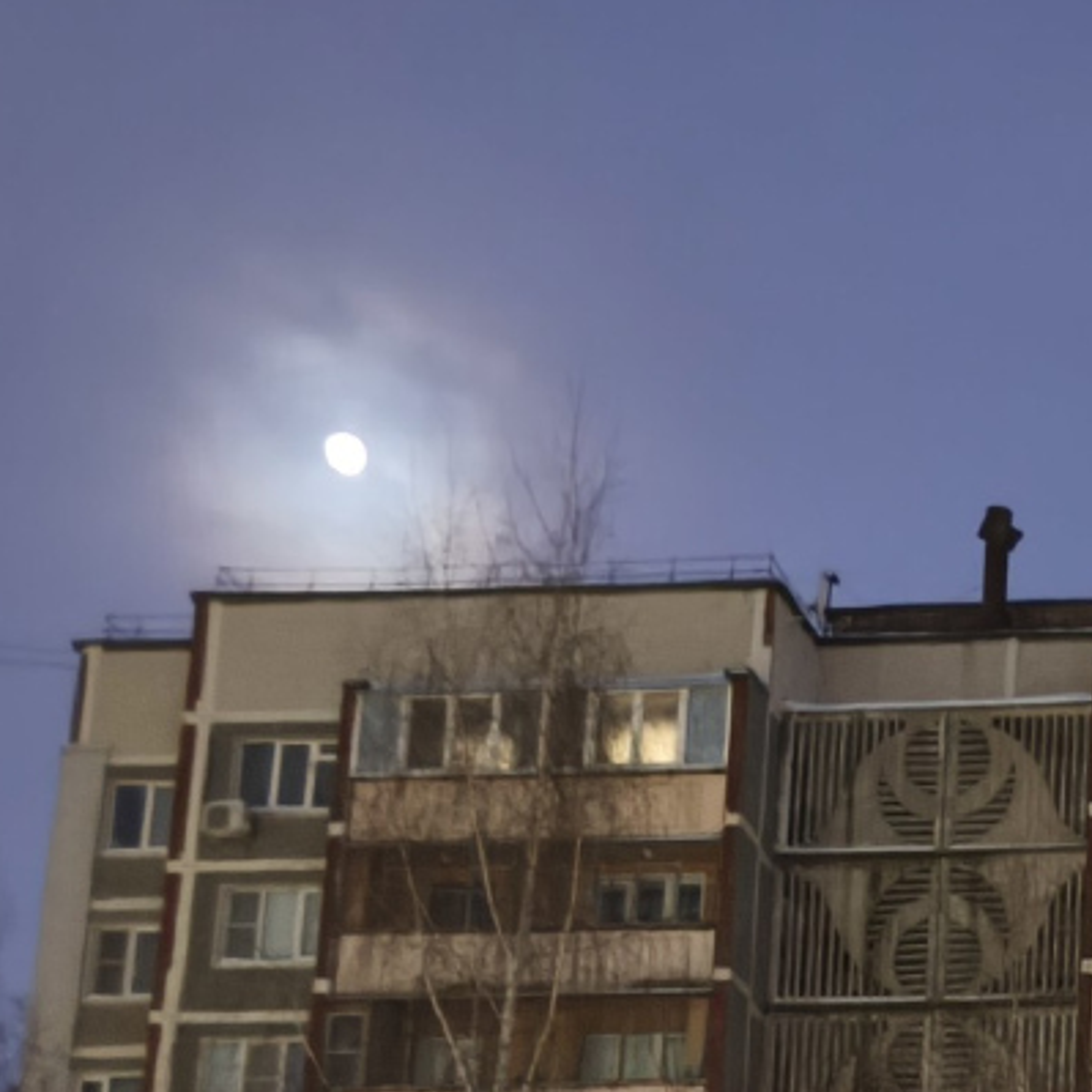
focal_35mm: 95
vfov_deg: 17.6
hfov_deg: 16.7
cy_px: 1249
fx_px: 3391
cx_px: 1617
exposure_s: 1/20
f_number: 1.7
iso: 3200
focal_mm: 5.35
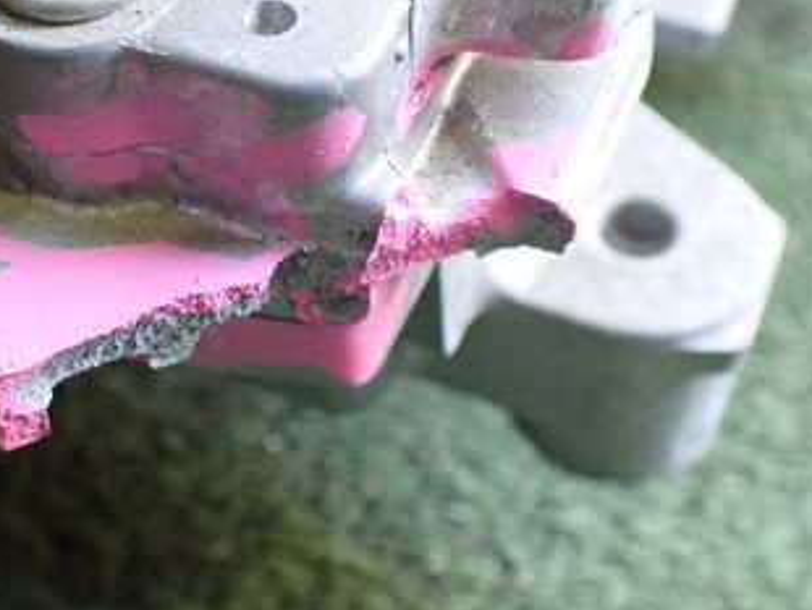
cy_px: 160
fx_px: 1362
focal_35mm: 58
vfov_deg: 25.0
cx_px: 272
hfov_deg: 32.9
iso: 800
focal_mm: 5.4
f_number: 2.3
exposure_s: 1/80
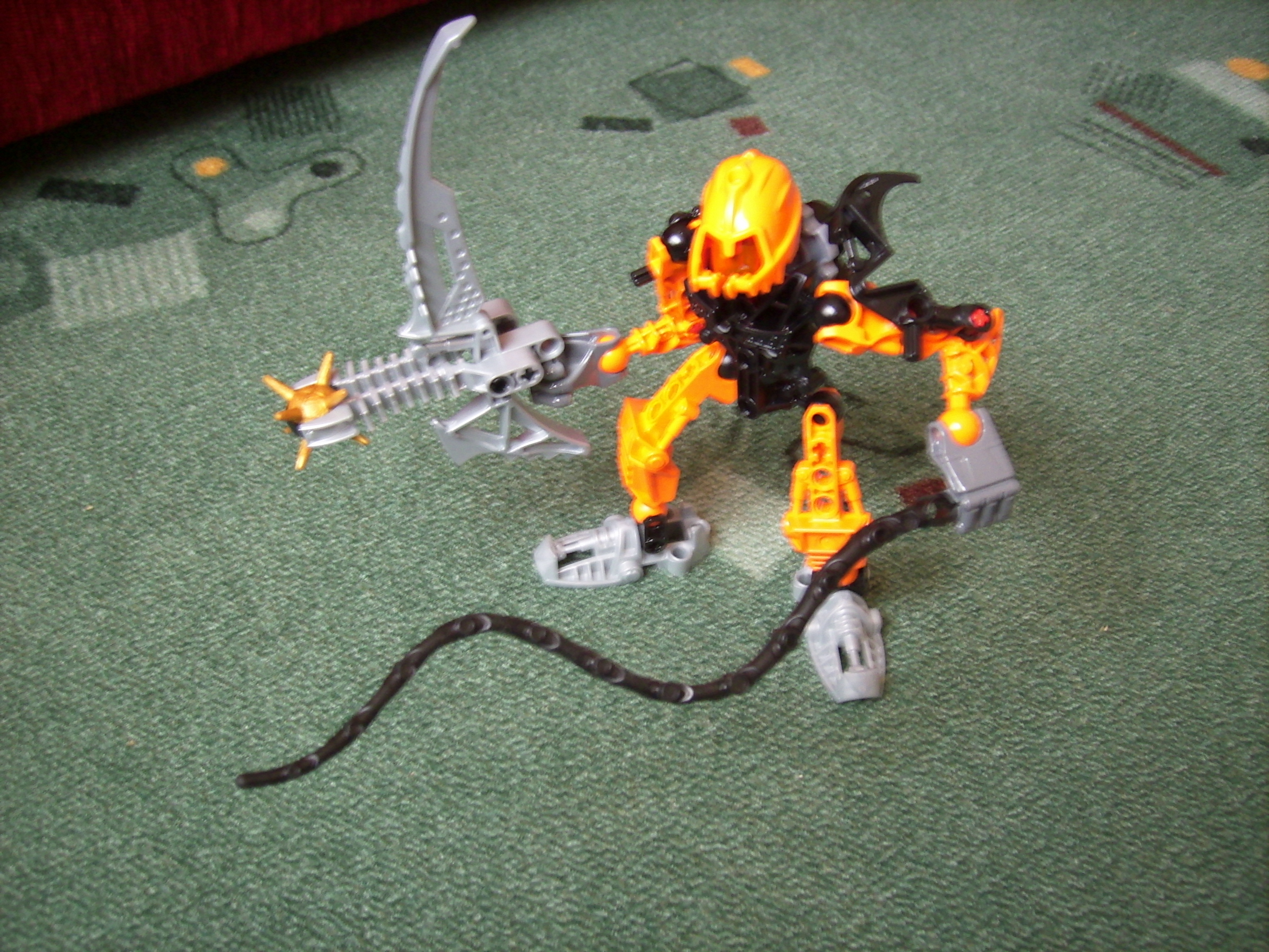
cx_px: 634
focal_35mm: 32
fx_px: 1173
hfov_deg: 56.8
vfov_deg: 44.2
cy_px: 476
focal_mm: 5.99
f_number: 2.8
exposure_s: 1/2
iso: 50
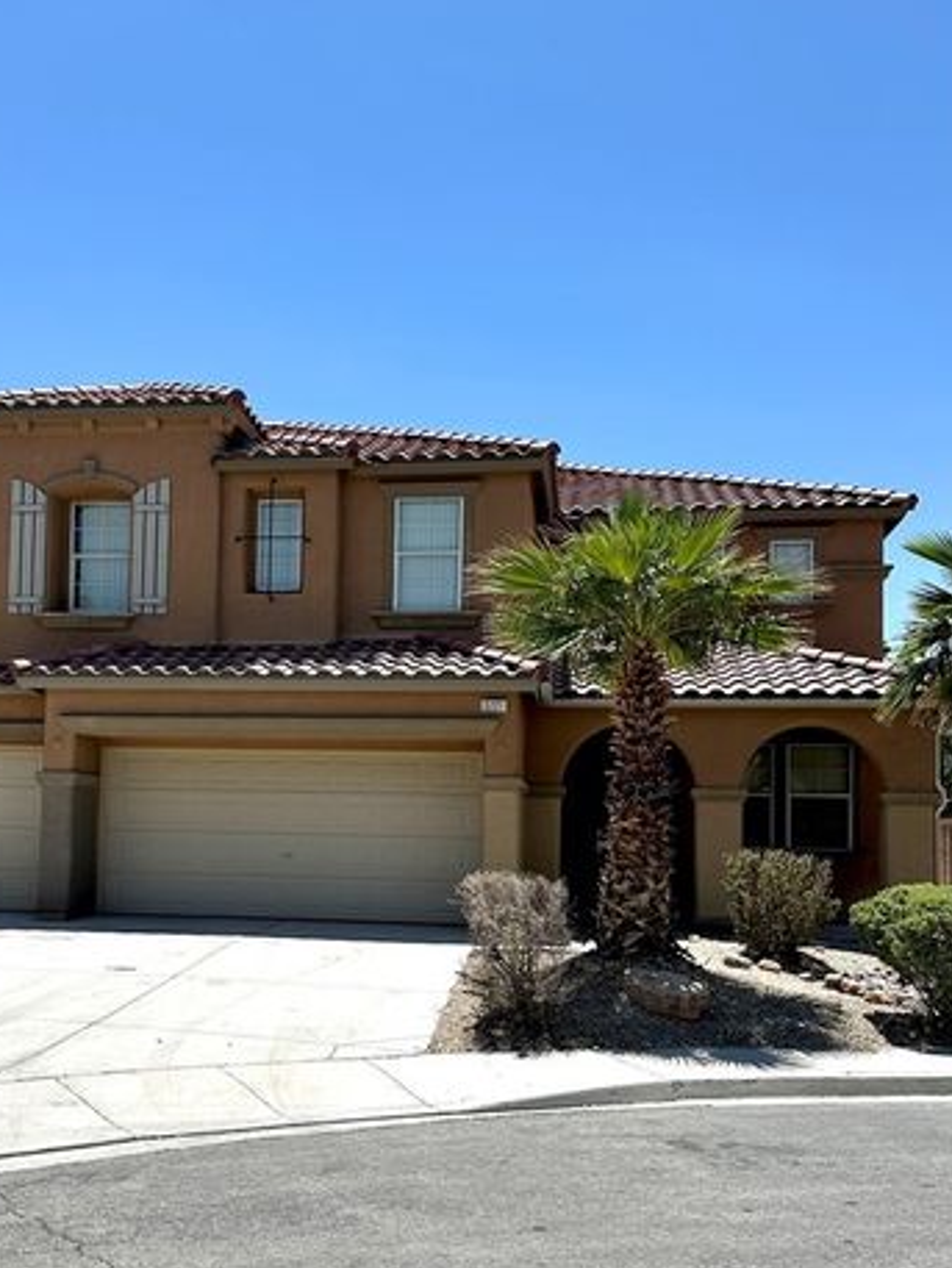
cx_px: 386
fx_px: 1283
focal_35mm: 35
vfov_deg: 52.2
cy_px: 764
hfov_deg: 40.6
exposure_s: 1/6623
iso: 80
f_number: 1.78
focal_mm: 6.86
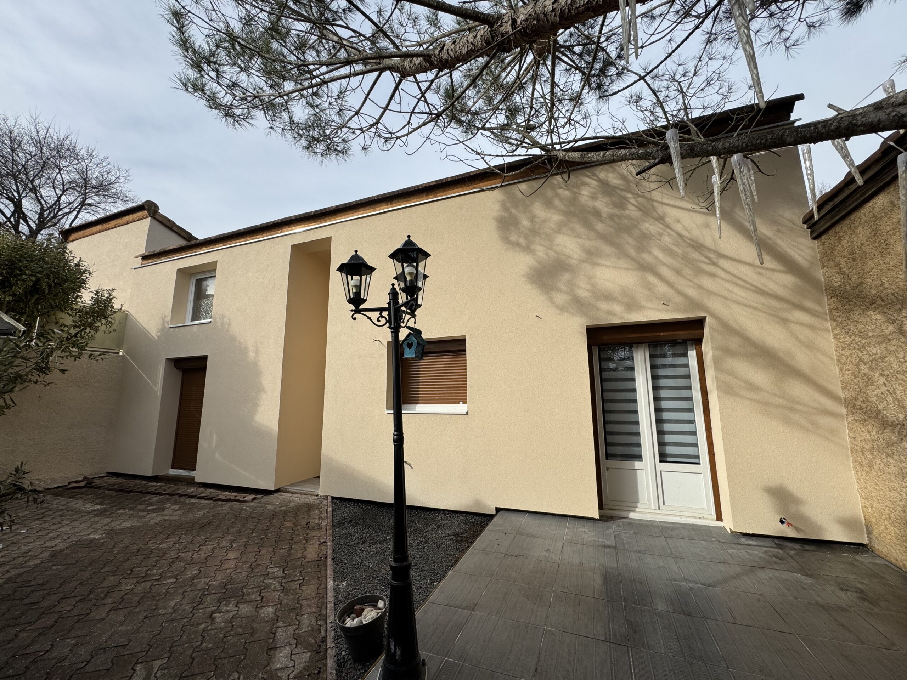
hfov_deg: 102.1
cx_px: 454
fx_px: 367
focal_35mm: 14
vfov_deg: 85.7
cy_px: 340
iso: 50
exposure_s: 1/1299
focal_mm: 2.22
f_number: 2.2
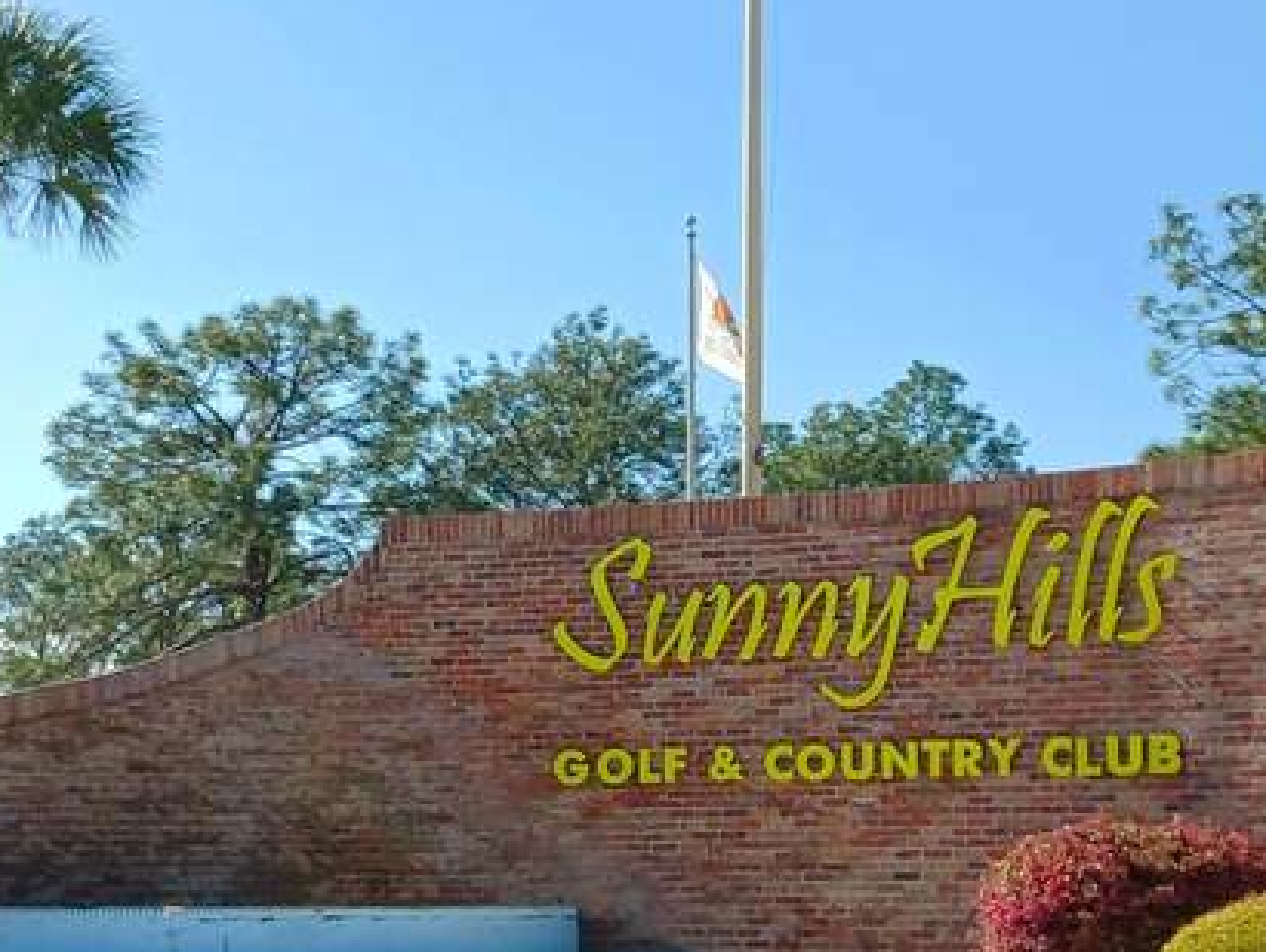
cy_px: 681
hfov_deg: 23.2
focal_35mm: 84
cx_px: 508
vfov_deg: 17.5
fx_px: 3075
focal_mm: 4
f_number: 1.8
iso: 20
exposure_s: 1/355
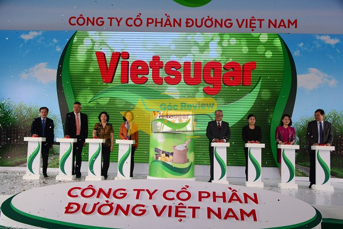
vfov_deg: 31.9
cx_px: 172
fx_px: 400
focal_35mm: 42
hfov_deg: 46.4
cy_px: 114
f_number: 8
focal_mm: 42
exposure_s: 1/640
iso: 2000
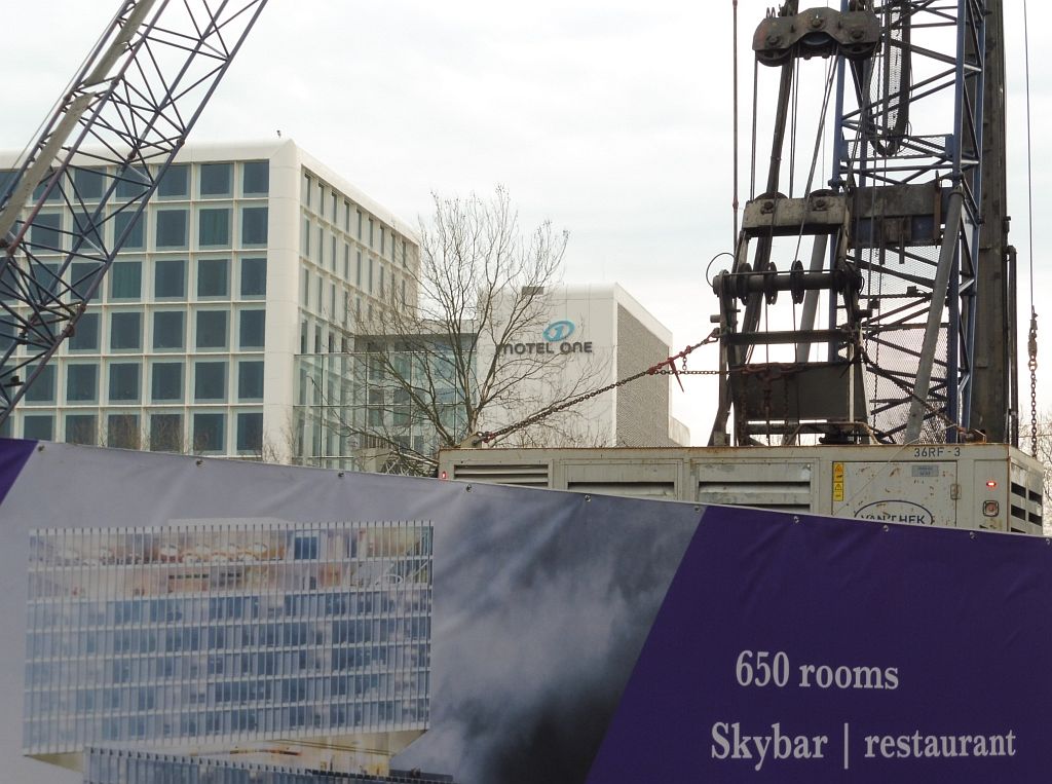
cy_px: 392
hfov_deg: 24.8
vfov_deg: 18.6
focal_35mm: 79
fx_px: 2395
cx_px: 526
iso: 100
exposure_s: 1/60
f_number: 5.1
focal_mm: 14.2
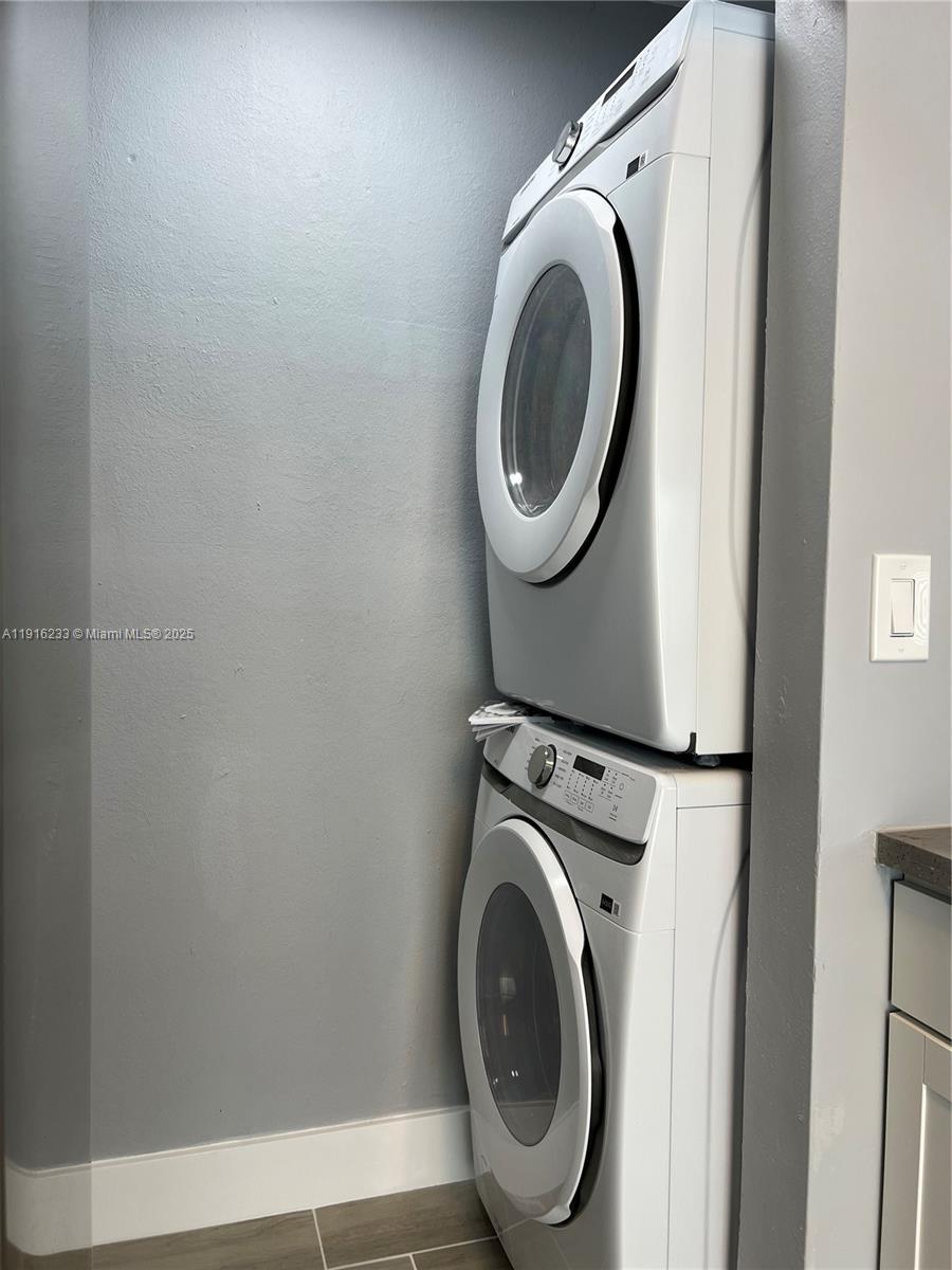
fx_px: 953
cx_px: 476
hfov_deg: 53.1
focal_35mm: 26
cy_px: 635
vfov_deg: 67.3
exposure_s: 1/120
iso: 50
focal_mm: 5.7
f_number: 1.5
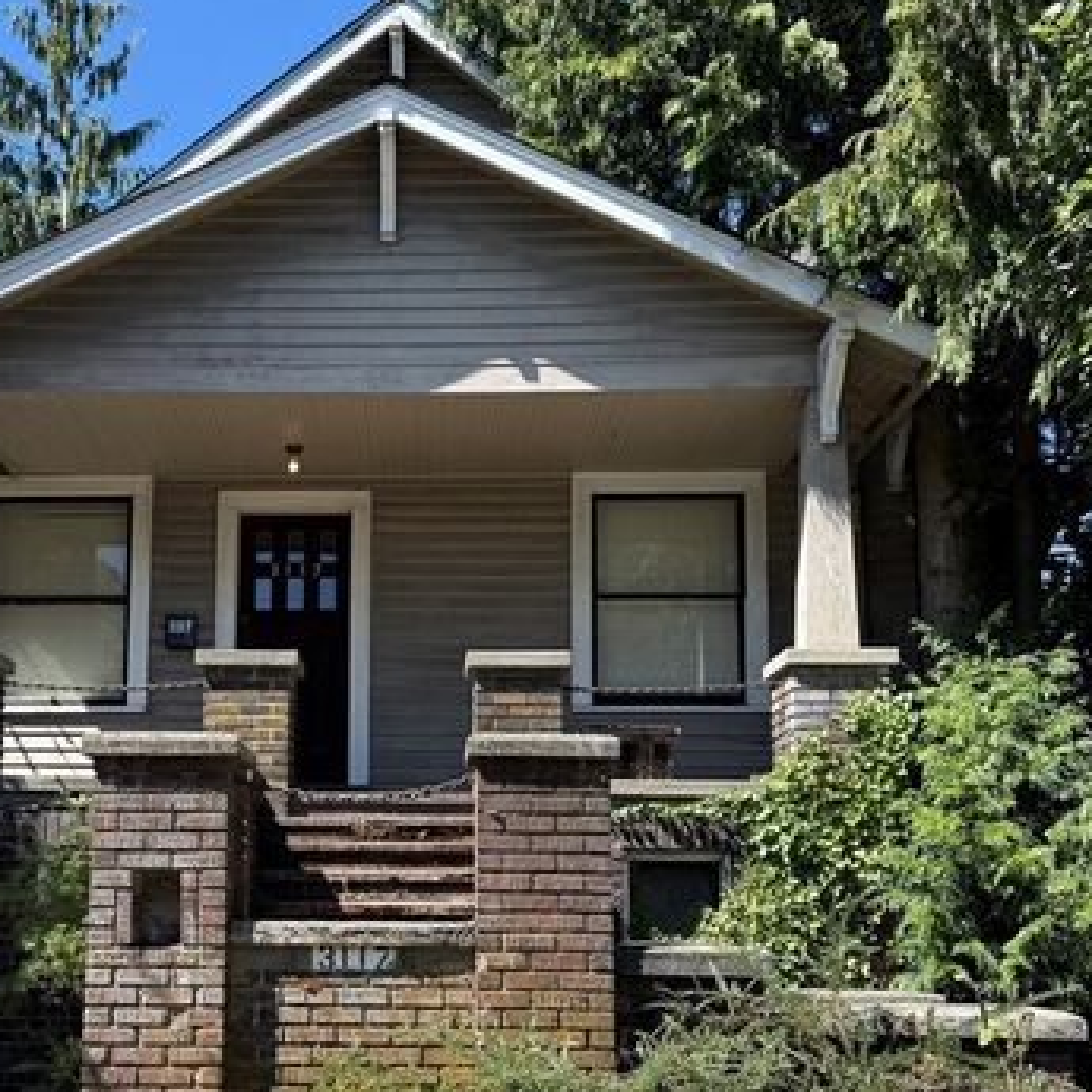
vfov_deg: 40.4
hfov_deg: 40.5
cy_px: 730
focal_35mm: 41
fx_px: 1463
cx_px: 386
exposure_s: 1/1337
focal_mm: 6.76
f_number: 1.78
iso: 80
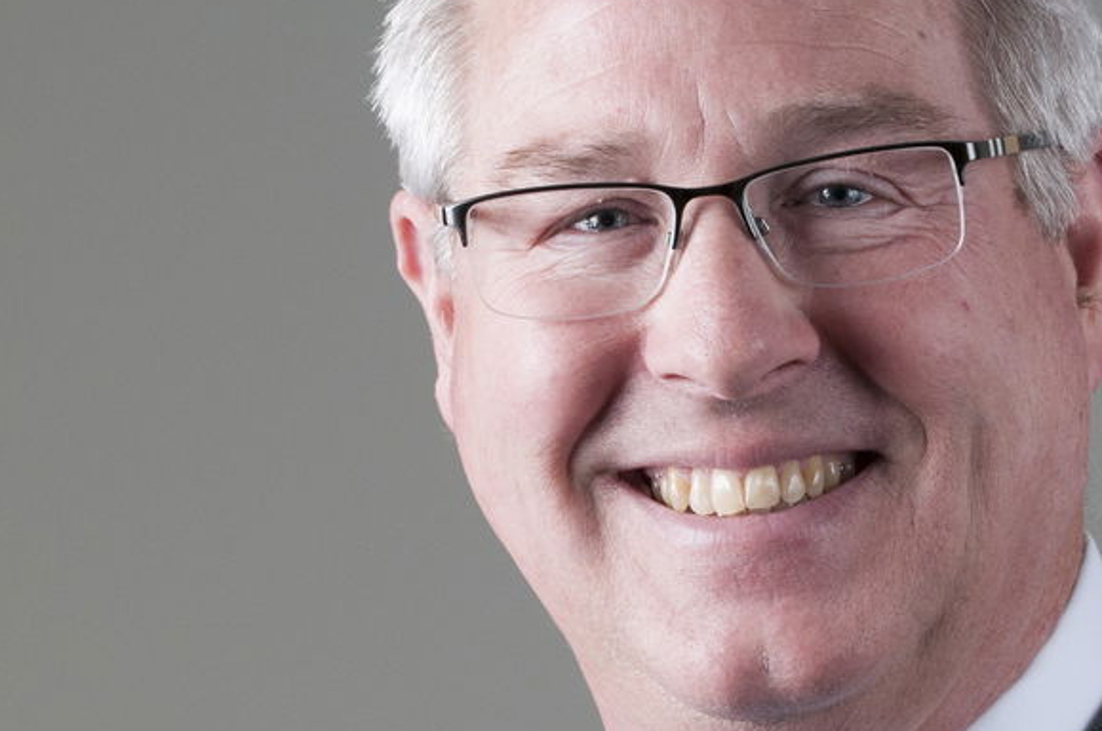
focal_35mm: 423
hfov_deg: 4.9
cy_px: 423
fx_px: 12927
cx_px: 815
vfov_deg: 3.2
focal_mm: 102
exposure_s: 1/200
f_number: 5.6
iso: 400
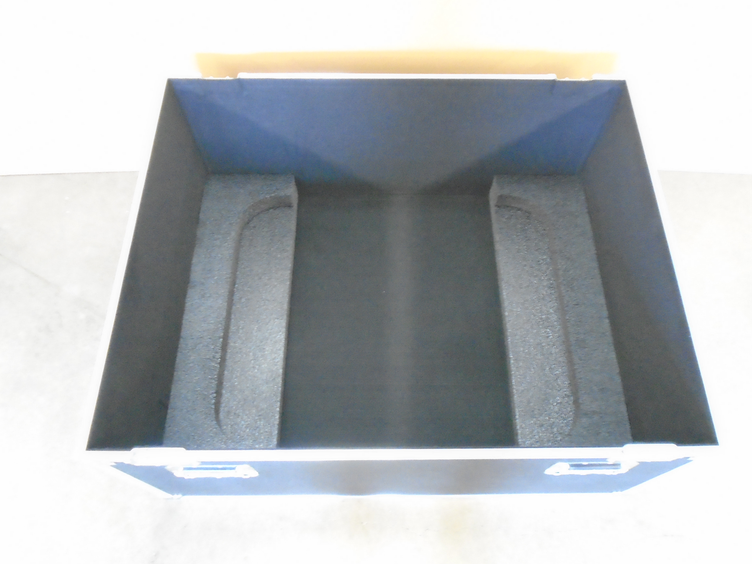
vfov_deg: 51.3
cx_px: 390
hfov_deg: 65.3
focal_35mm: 27
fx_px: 587
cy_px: 291
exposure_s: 1/4
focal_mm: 4.6
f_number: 3.2
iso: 1000
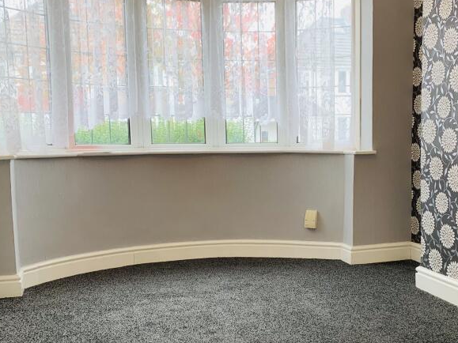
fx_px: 608
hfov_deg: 40.5
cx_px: 318
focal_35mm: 46
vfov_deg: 31.4
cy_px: 205
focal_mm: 4.25
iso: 100
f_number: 1.8
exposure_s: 1/117
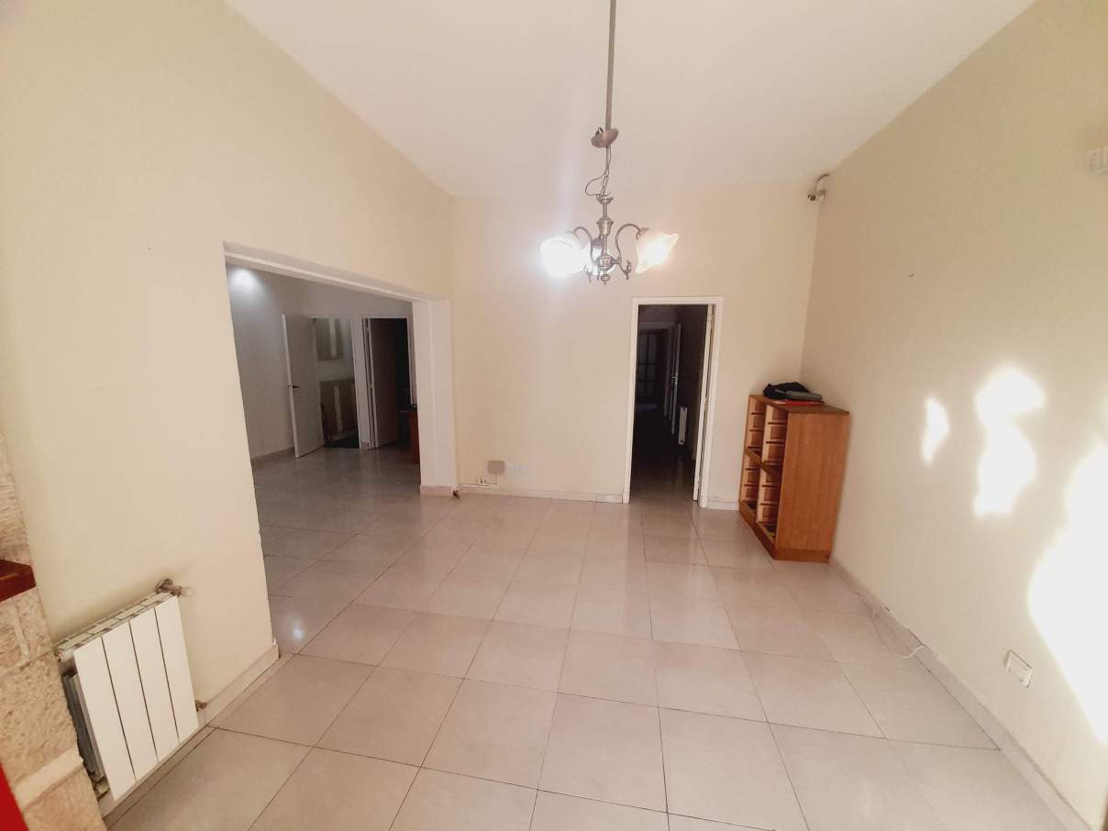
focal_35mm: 13
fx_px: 416
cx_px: 554
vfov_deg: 89.9
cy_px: 416
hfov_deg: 106.2
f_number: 2.2
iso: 64
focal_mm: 1.42
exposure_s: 1/100
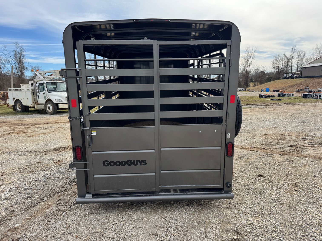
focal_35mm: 24
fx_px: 223
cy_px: 120
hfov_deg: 71.6
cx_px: 161
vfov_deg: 56.8
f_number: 1.78
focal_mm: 6.76
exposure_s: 1/2331
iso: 80
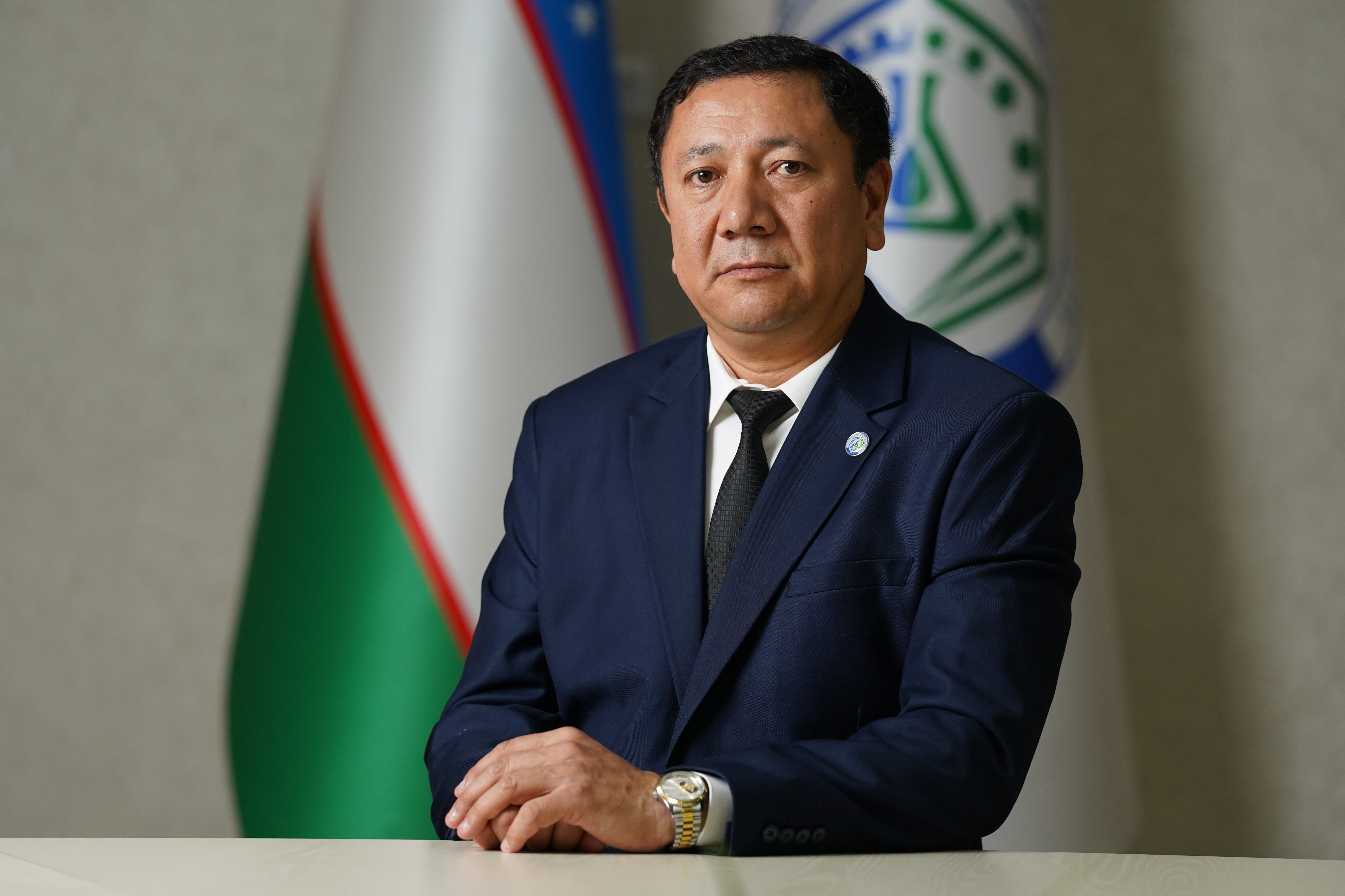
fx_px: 6164
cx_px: 672
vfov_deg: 8.3
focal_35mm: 165
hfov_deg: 12.5
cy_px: 448
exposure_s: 1/200
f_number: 4
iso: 1600
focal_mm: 165
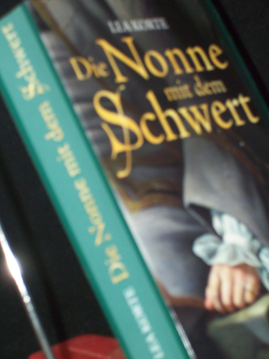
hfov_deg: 14.5
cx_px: 134
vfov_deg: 19.3
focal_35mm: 102
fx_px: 1057
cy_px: 180
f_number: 4.6
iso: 160
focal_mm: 16.8
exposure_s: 1/100
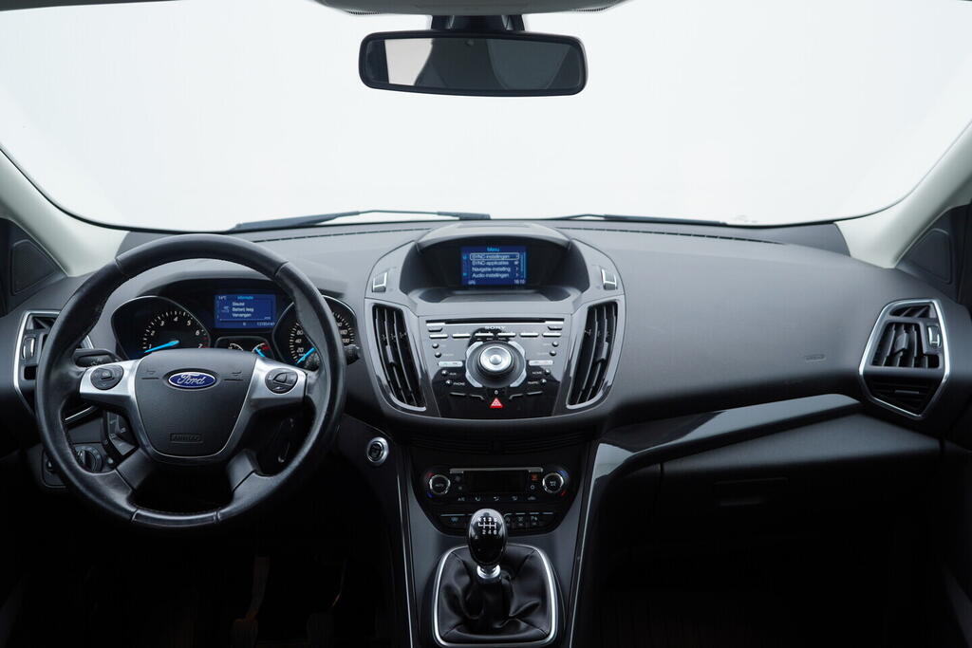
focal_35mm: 36
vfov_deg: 36.9
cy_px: 324
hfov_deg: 53.1
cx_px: 486
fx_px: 972
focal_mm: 24
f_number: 3.2
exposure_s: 1/50
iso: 125
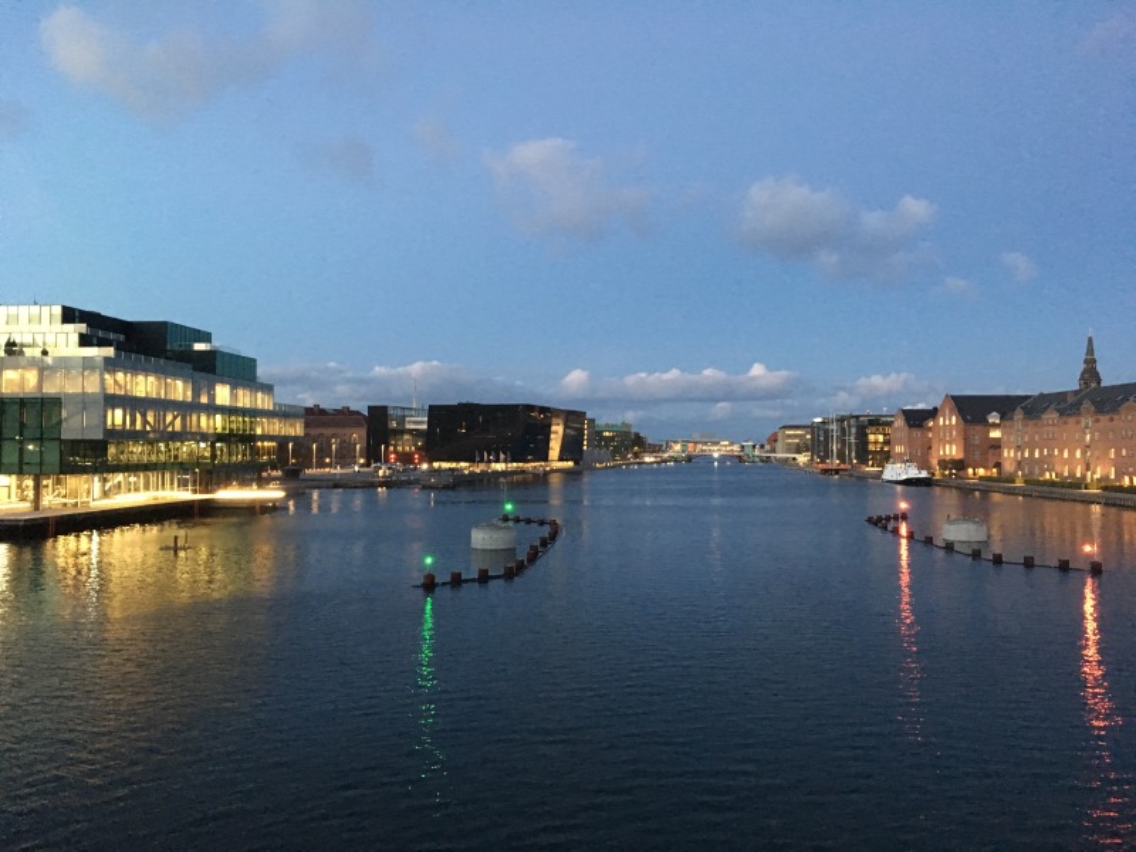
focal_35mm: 29
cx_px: 568
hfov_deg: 61.7
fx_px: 952
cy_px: 426
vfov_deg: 48.2
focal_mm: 4.15
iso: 500
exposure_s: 1/17
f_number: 2.2
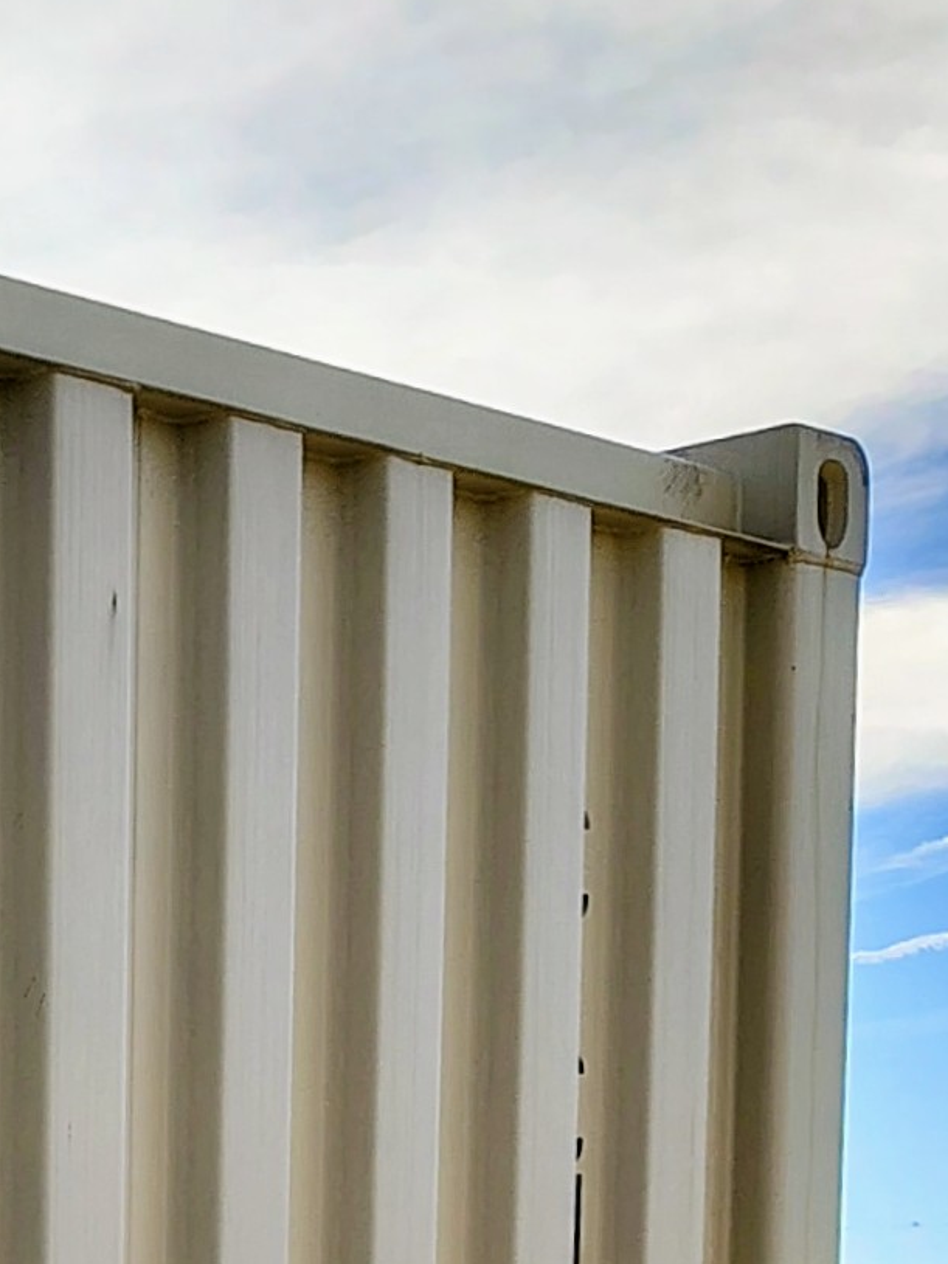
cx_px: -1233
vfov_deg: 15.1
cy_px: 2215
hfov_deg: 11.1
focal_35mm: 115
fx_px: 4200
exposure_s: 1/940
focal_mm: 5.56
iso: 100
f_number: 1.8
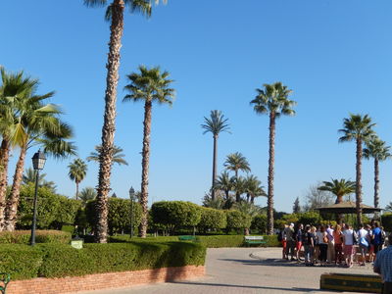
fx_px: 510
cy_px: 147
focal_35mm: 45
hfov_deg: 42.1
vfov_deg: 32.2
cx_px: 196
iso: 125
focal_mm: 8.1
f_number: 4.3
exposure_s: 1/800
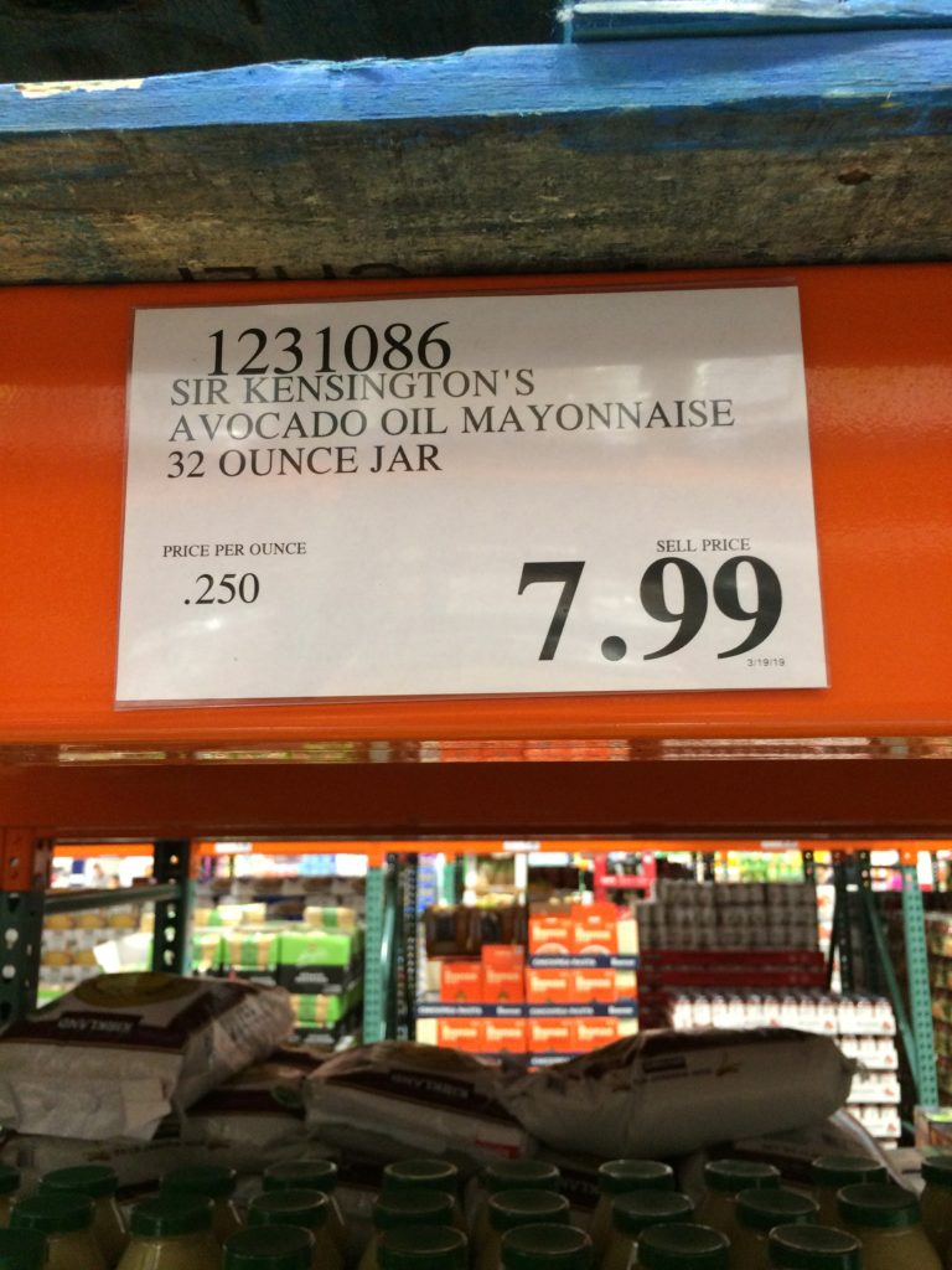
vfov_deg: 61.7
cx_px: 476
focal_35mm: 29
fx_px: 1063
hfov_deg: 48.2
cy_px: 635
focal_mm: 4.15
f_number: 2.2
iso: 200
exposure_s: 1/30
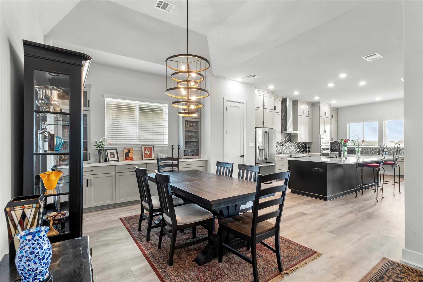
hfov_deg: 96.7
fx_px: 188
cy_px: 141
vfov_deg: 73.7
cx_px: 212
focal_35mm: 16
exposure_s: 1/3
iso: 250
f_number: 8
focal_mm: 16
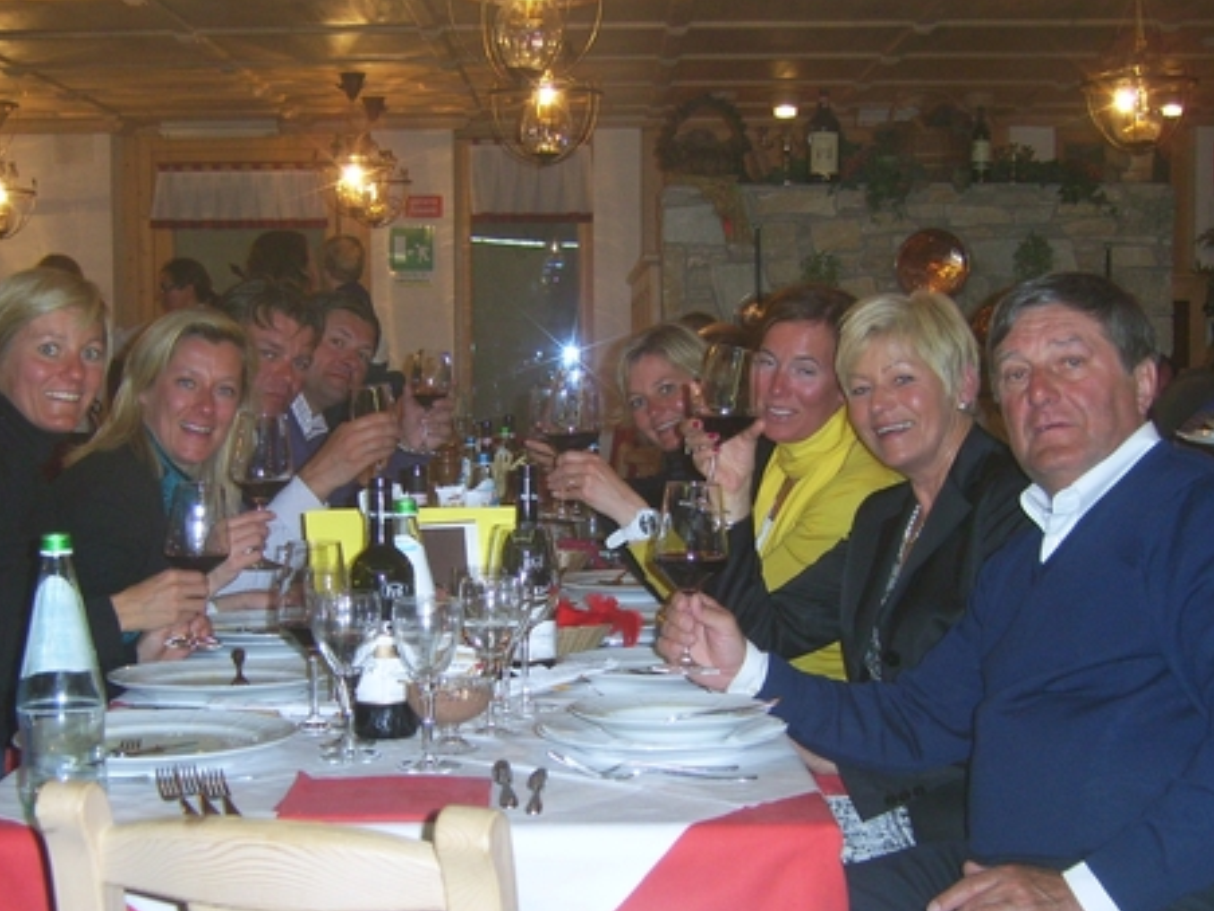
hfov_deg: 29.8
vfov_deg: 22.6
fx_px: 2280
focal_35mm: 65
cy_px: 516
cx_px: 521
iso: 108
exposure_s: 1/40
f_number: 3.2
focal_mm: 10
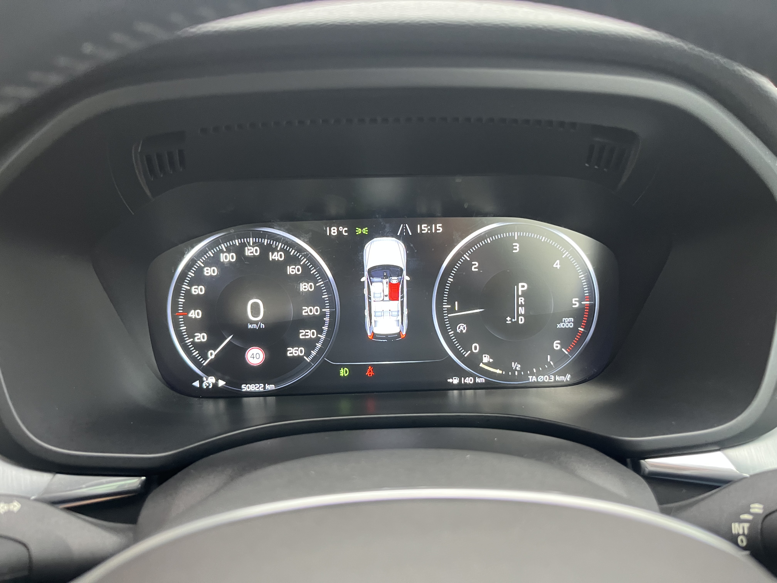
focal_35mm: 26
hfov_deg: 67.3
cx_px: 388
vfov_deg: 53.1
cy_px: 292
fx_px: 584
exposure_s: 1/60
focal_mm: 5.1
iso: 250
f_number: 1.6
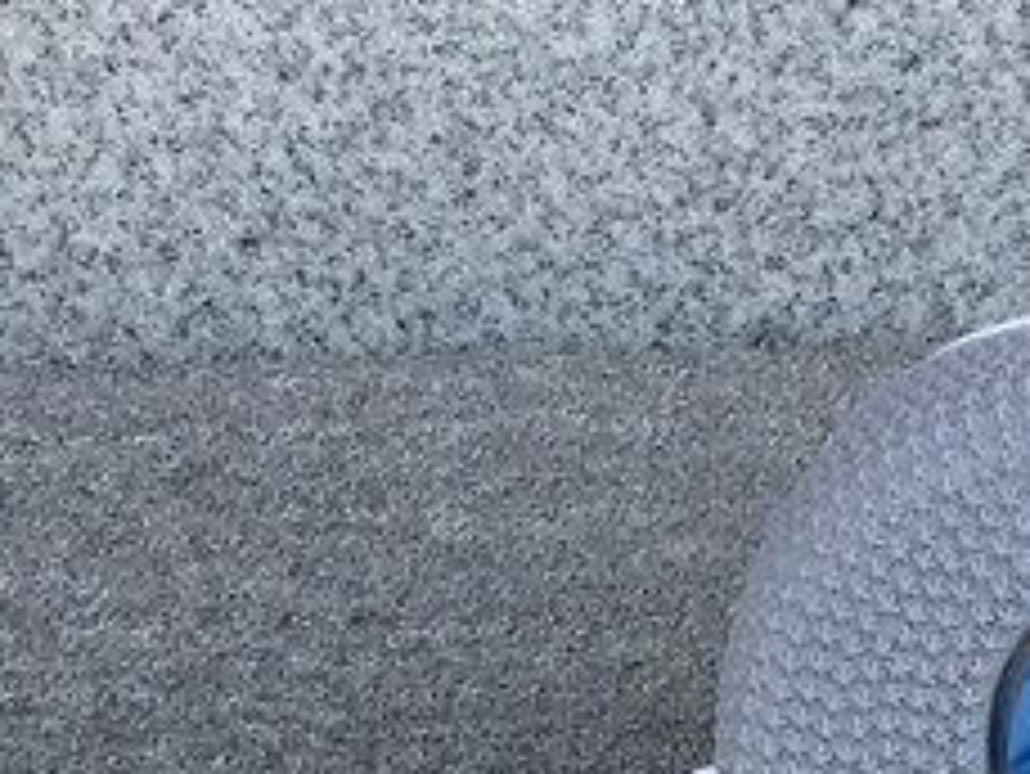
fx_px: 3632
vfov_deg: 11.6
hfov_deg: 15.3
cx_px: 1394
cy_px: 1222
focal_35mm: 122
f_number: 2.4
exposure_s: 1/377
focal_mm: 3.3
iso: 25
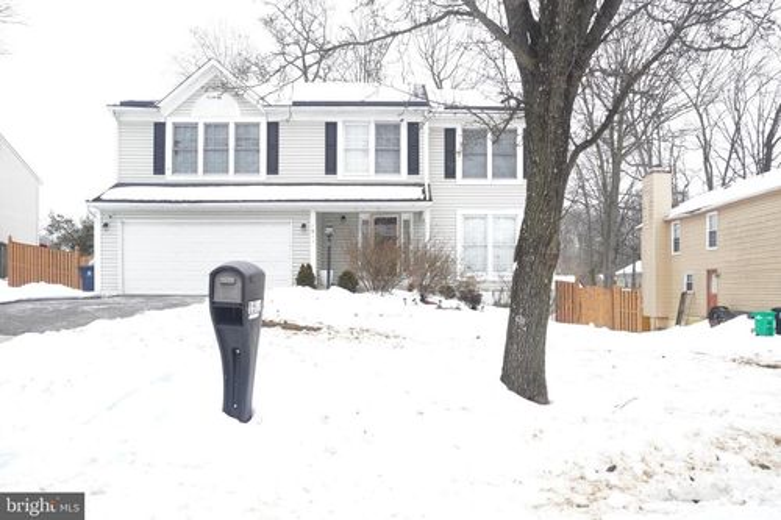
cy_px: 260
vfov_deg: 53.1
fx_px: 520
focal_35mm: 24
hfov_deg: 73.8
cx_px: 390
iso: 800
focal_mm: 16
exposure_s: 1/250
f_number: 6.3
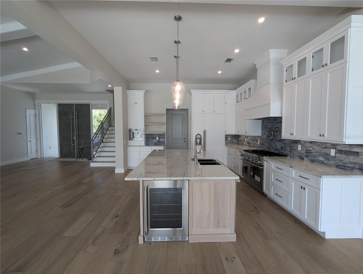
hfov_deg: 94.4
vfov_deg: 78.2
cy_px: 137
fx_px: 168
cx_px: 182
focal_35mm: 16
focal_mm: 2.35
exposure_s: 1/120
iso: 53
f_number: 2.2
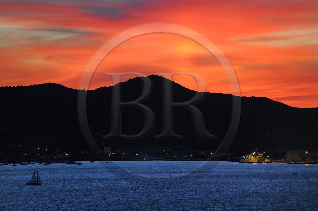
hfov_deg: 10.3
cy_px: 106
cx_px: 159
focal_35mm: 200
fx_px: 1765
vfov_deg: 6.9
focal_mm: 200
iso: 800
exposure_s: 1/50
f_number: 4.5
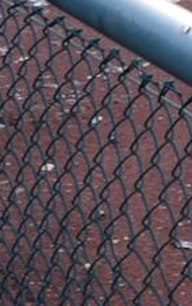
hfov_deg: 5.9
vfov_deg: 11.5
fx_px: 1351
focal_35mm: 162
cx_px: 923
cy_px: -317
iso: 100
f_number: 2.4
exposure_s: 1/160
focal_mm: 8.8
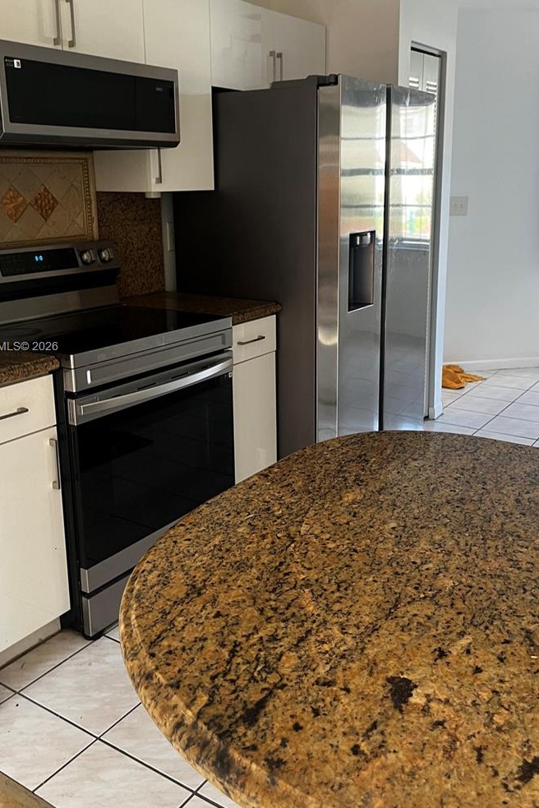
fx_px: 741
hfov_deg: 40.0
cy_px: 348
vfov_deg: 57.0
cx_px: 276
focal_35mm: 33
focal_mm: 5.1
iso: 100
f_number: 1.6
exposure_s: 1/42
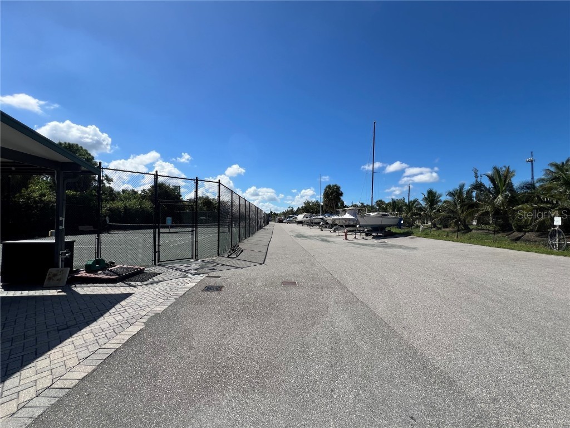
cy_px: 214
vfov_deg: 89.9
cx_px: 285
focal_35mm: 13
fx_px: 214
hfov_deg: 106.2
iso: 32
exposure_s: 1/2597
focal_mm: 1.57
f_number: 1.8
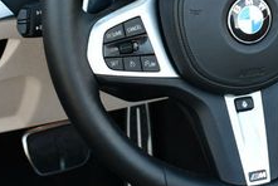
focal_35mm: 139
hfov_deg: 14.5
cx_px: 269
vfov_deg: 9.9
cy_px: 24
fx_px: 1075
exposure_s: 1/250
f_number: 4
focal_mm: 24
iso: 450
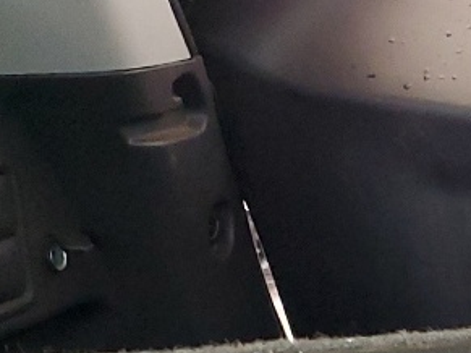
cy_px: 732
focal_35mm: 143
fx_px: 1945
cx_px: 660
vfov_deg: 9.6
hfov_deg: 13.2
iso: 265
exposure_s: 1/60.2
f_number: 1.5
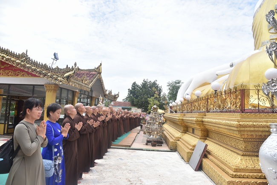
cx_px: 138
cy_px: 92
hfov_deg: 73.8
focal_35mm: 24
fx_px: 185
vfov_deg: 53.1
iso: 200
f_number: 7.1
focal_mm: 24
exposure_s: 1/400
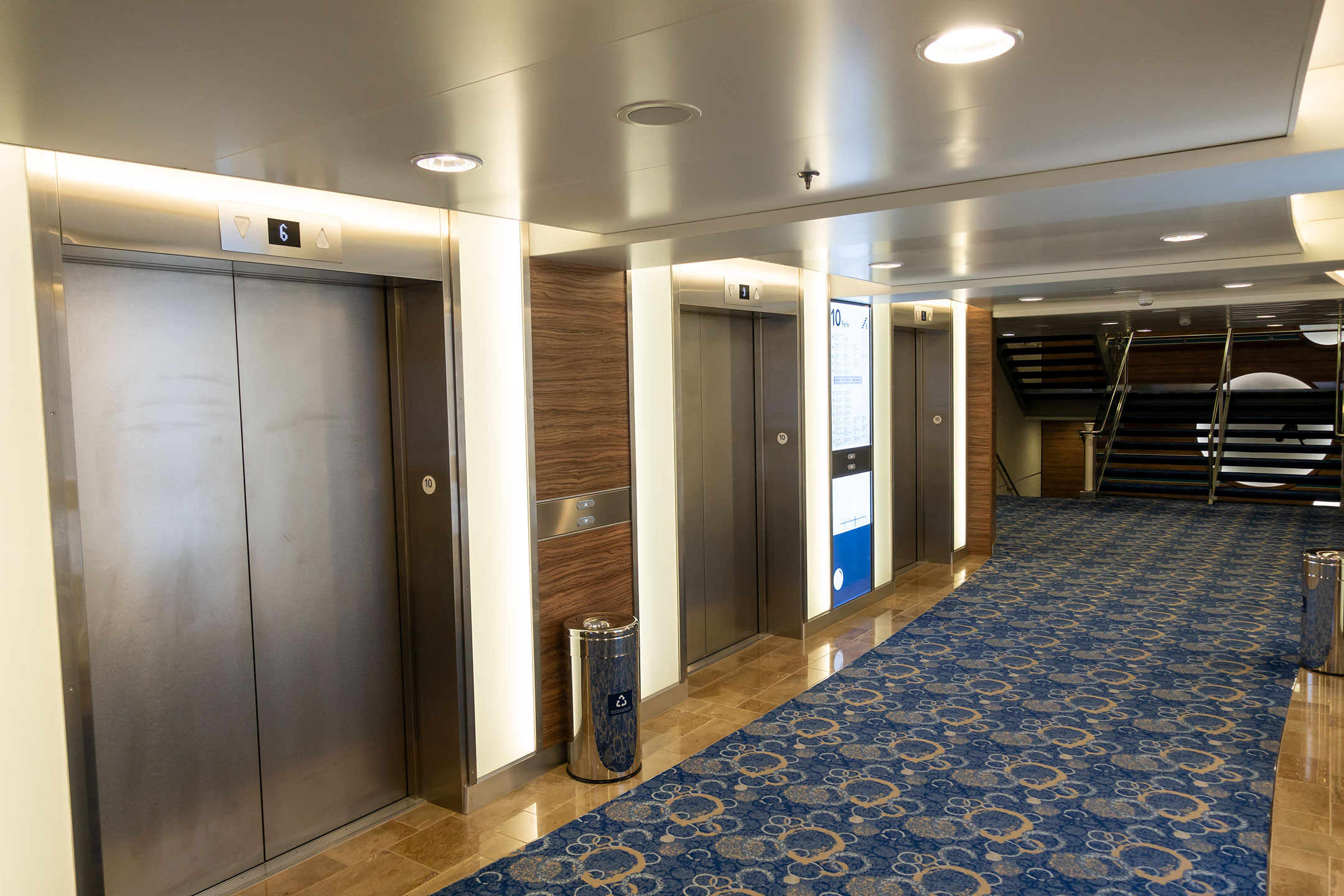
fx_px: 896
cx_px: 672
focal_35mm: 24
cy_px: 448
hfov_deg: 73.7
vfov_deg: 53.1
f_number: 2.8
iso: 250
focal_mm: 8.8
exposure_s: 1/60
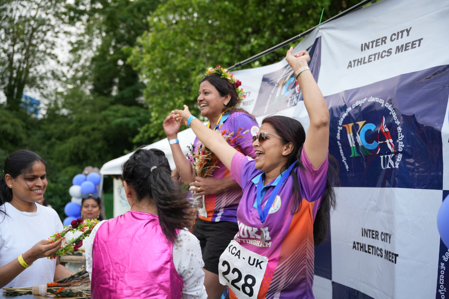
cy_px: 150
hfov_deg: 51.8
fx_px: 463
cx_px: 224
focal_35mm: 37
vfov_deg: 35.8
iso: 250
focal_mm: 37.1
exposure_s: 1/400
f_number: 2.8
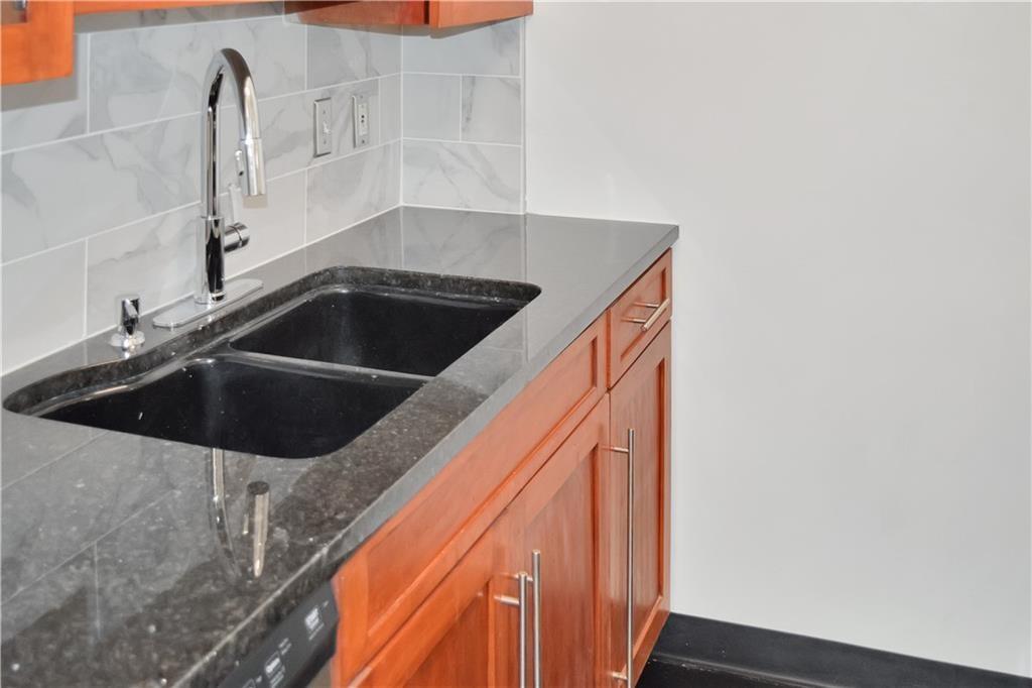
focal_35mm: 39
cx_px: 516
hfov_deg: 49.6
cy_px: 344
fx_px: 1118
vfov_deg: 34.2
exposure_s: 1/60
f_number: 4
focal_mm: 26
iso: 800
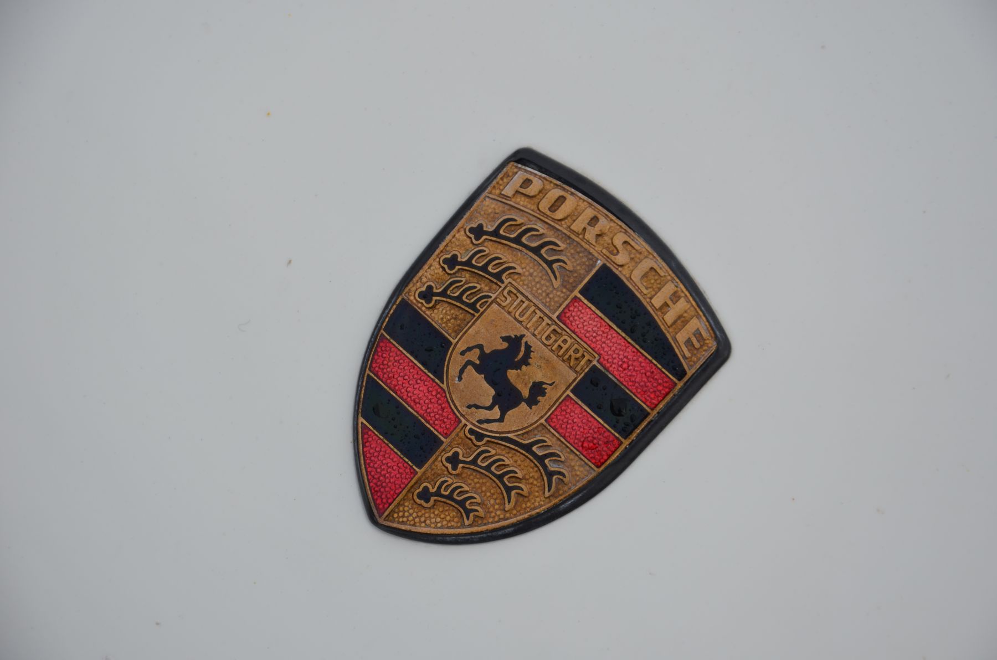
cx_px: 498
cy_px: 330
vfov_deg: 8.7
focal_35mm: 158
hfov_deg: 13.1
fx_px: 4353
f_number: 8
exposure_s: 1/250
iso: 140
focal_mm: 105
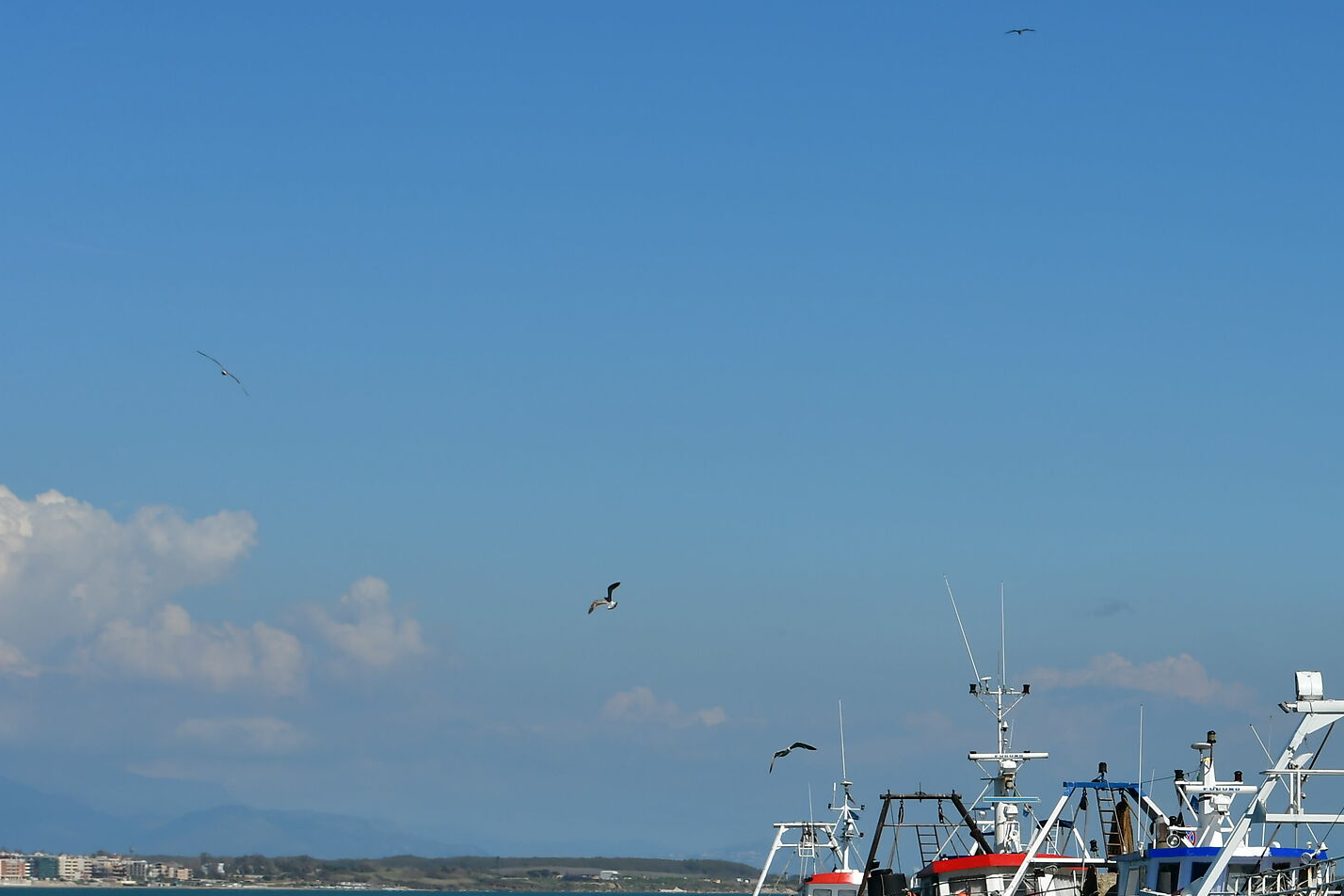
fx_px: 4517
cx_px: 1110
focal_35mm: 121
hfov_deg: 16.8
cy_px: 701
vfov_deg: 11.3
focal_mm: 48
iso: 100
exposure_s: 1/400
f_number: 10
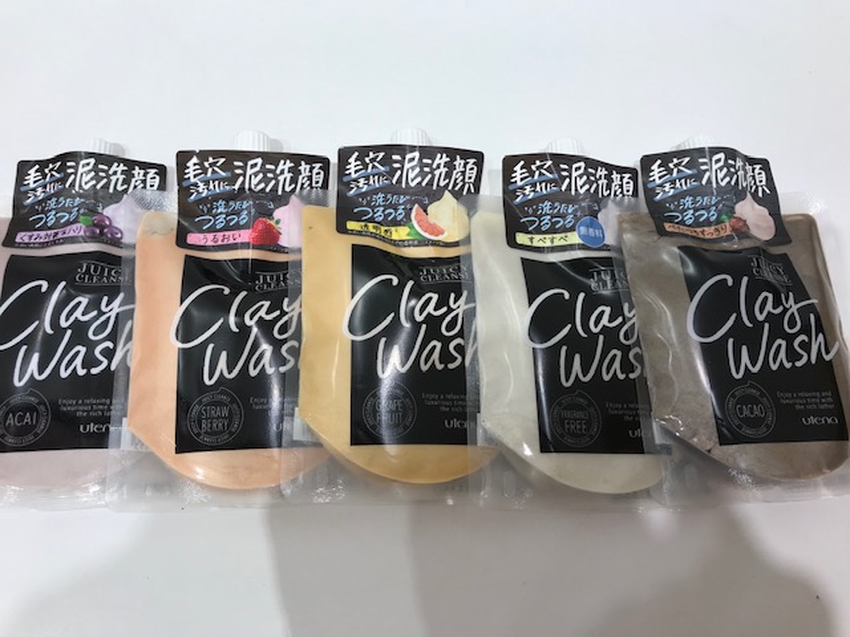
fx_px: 688
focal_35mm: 28
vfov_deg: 49.7
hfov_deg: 63.4
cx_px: 425
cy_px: 318
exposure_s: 1/120
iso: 25
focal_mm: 3.99
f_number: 1.8
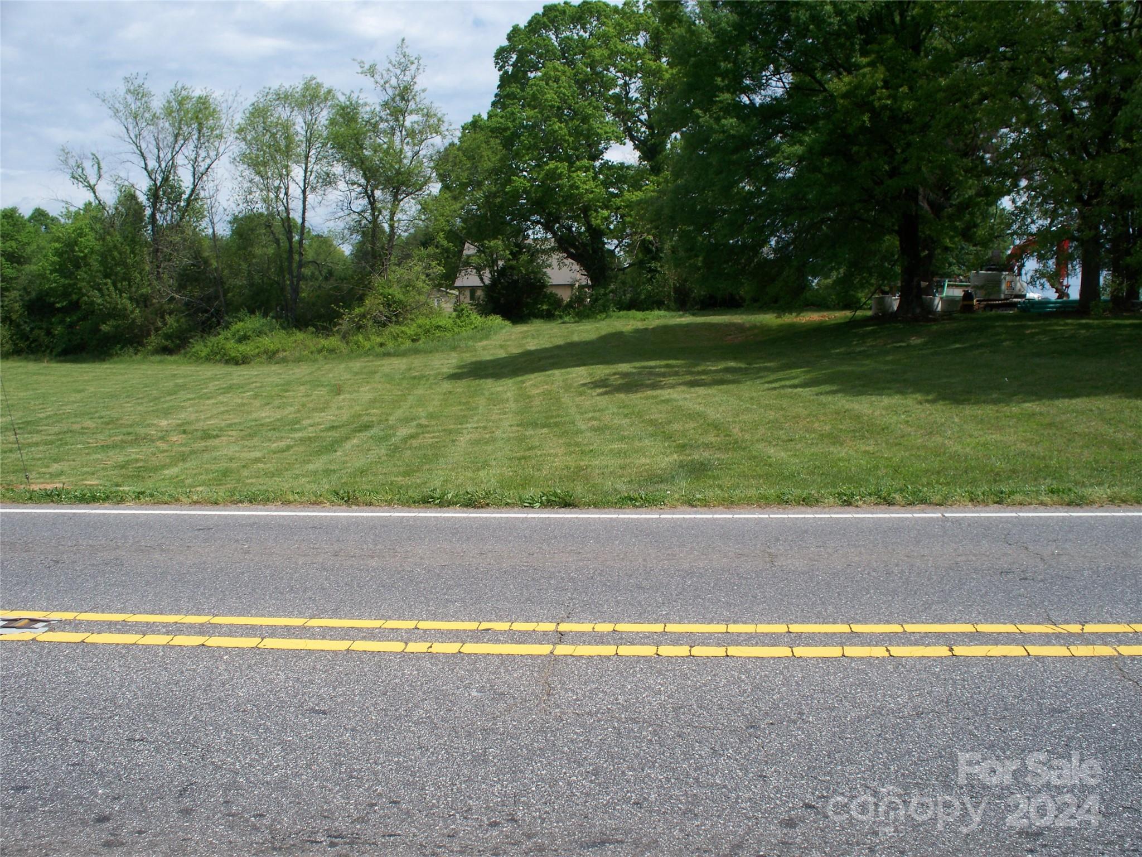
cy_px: 428
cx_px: 571
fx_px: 1188
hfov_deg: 51.4
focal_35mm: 36
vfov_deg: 39.7
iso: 64
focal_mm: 7.54
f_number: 5
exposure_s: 1/500
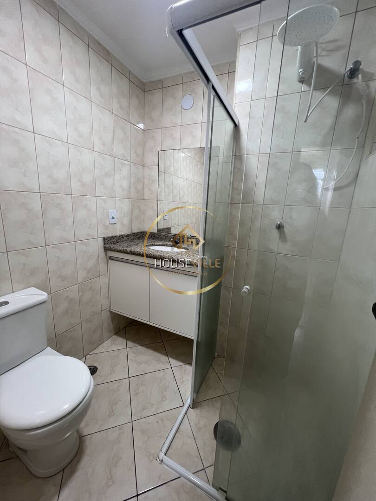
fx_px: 188
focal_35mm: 13
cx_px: 188
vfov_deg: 106.2
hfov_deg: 89.9
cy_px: 250
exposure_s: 1/120
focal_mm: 1.57
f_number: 1.8
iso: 250
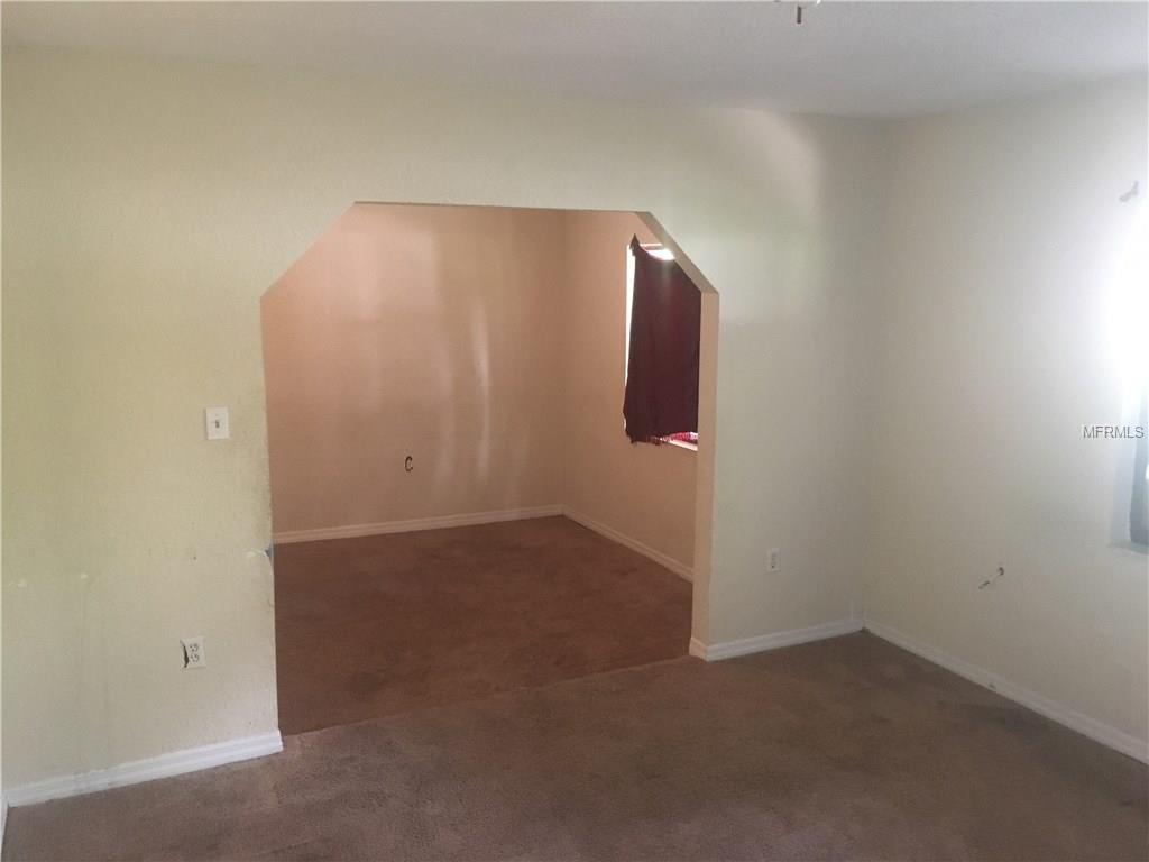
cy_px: 431
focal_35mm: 29
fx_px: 963
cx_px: 574
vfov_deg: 48.2
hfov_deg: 61.7
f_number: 2.2
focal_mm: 4.15
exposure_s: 1/15
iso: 320
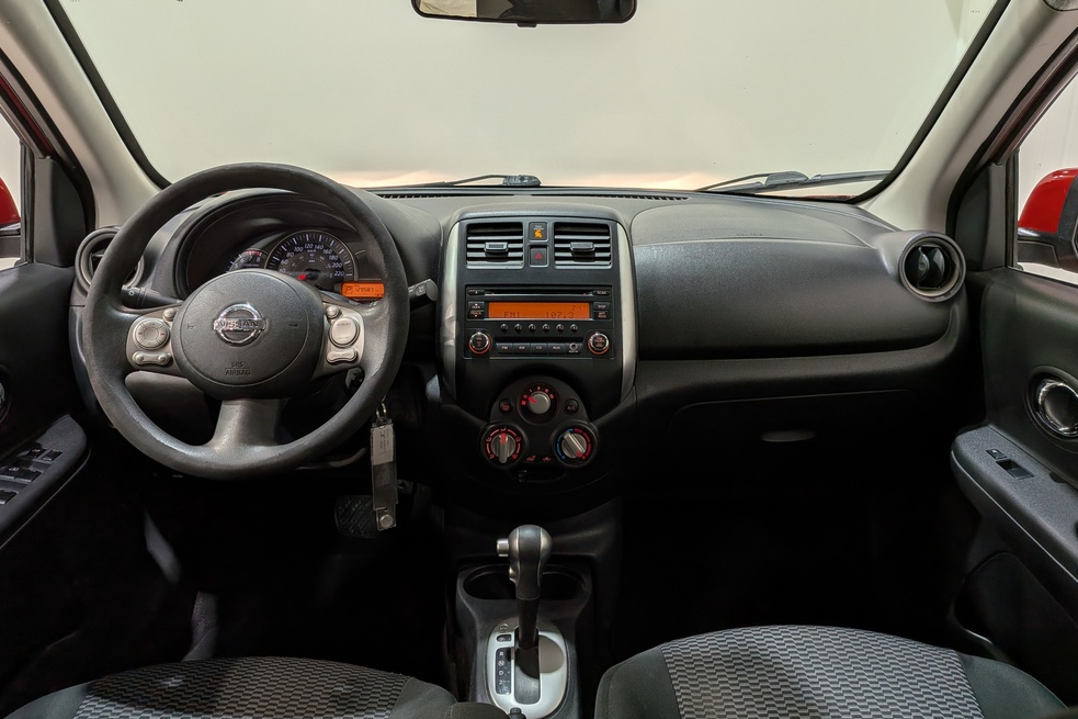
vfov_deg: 49.4
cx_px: 542
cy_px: 311
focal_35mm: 26
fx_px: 778
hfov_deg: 69.4
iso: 25
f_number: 1.7
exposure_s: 1/208
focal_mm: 4.53
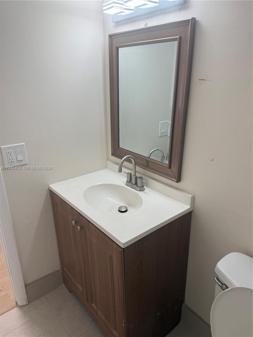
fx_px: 234
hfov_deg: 56.8
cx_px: 126
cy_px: 168
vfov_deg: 71.6
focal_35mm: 24
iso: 80
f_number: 1.78
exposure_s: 1/120
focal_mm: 6.76
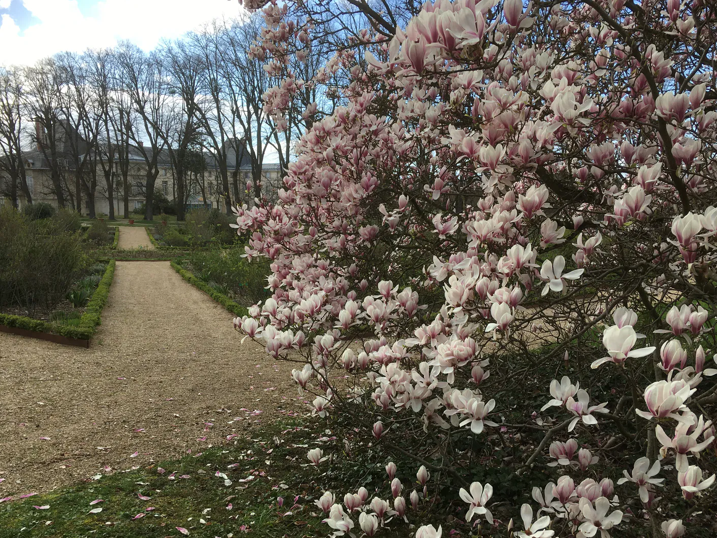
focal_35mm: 33
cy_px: 294
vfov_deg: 42.9
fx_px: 684
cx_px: 354
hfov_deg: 55.3
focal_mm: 4.15
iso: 25
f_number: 2.2
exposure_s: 1/463
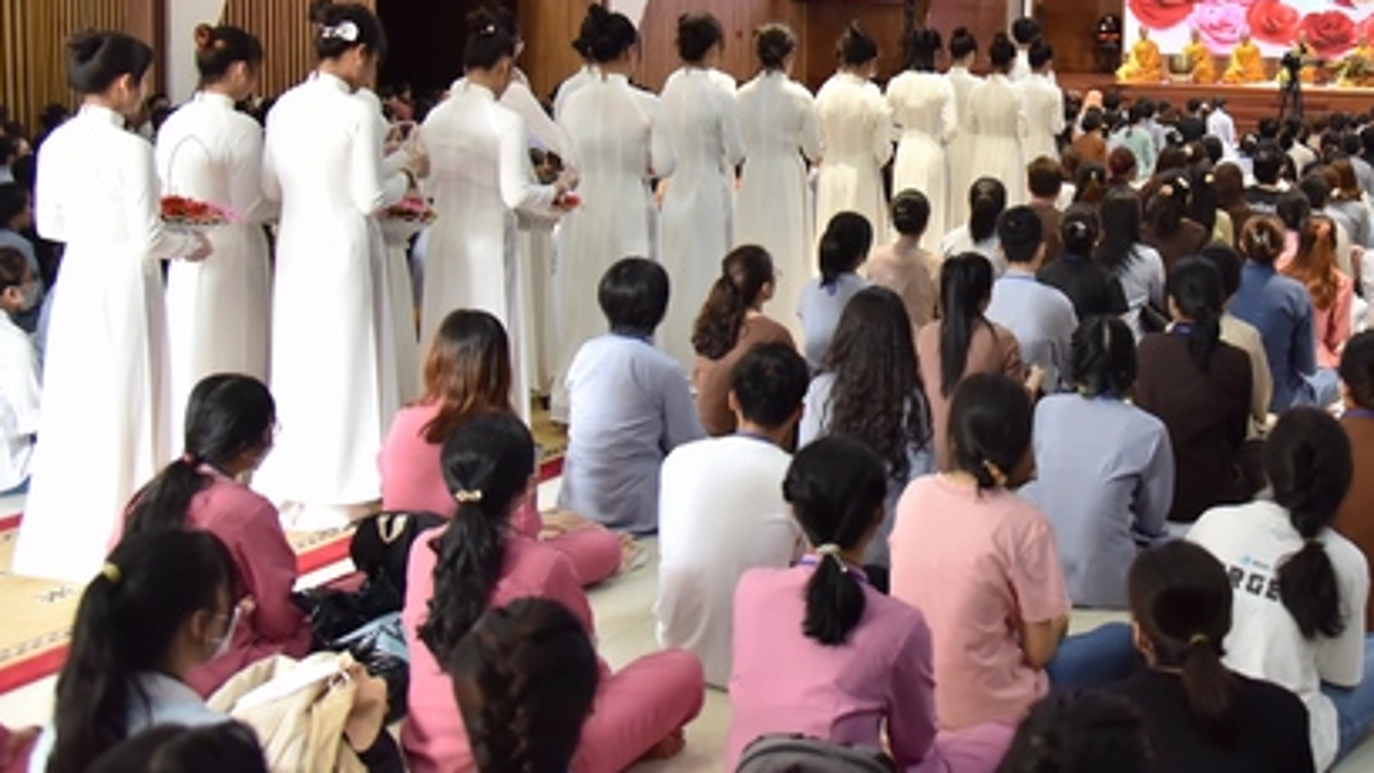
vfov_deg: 29.0
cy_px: 145
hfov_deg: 48.6
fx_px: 1457
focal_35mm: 40
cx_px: 1028
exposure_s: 1/125
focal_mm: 24
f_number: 4
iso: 1250
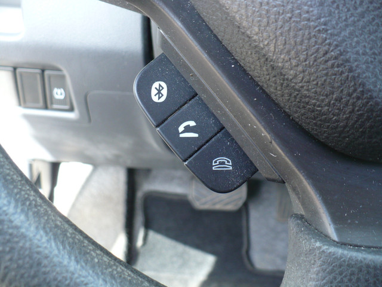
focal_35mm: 37
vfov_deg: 38.7
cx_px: 191
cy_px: 144
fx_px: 408
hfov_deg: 50.1
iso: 160
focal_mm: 6.1
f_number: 2.8
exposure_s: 1/30
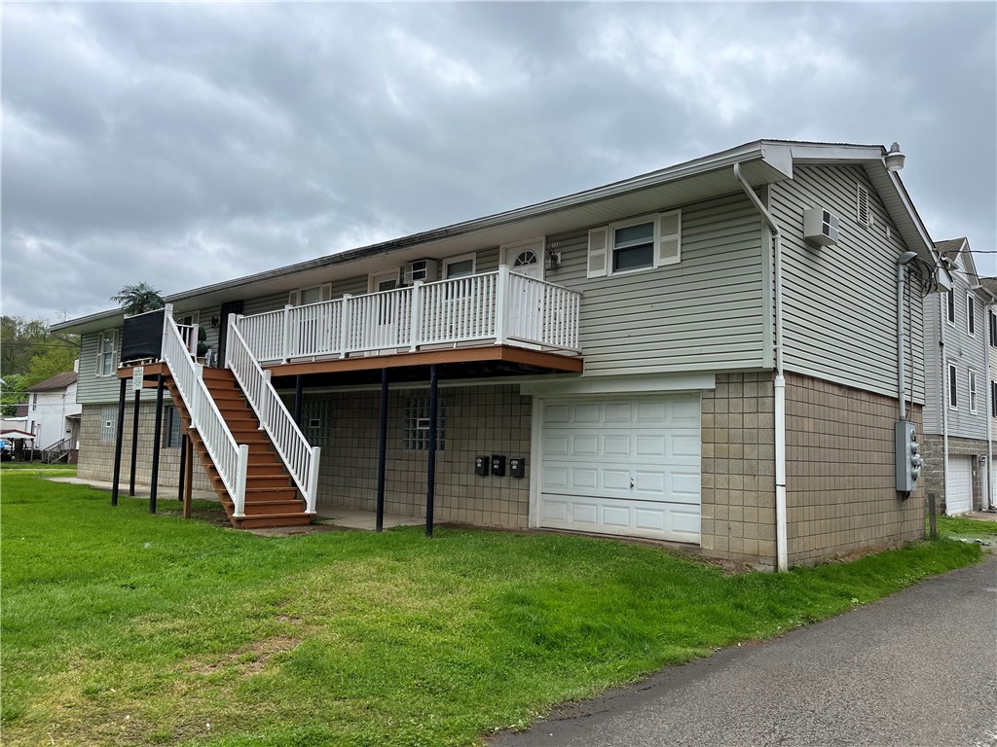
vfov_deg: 53.1
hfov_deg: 67.3
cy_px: 374
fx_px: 749
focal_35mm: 26
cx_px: 498
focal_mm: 5.1
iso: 50
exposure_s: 1/2309
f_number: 1.6
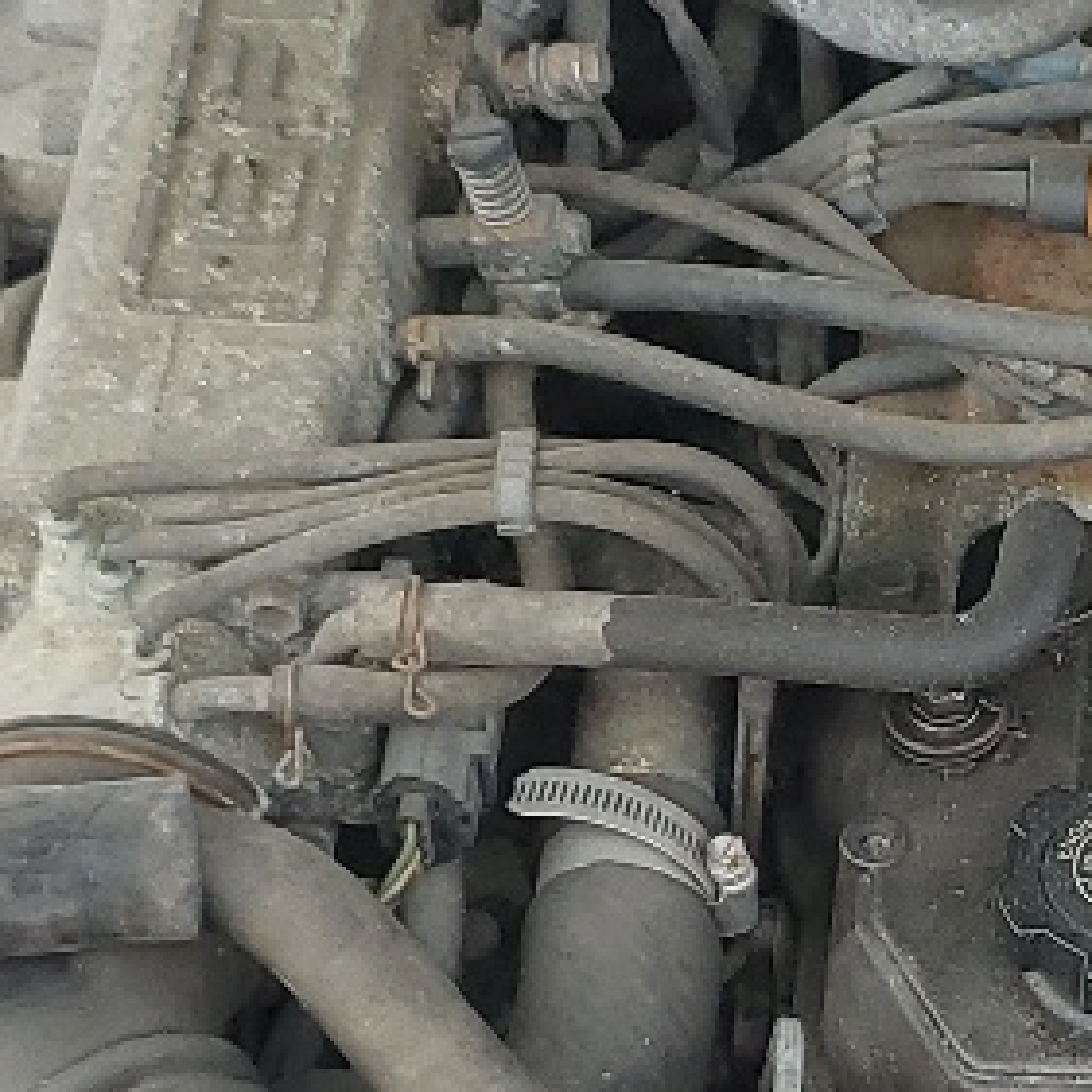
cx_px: 1073
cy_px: 1104
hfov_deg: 13.2
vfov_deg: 13.1
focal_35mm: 131
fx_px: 4675
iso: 50
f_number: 1.5
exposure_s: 1/833
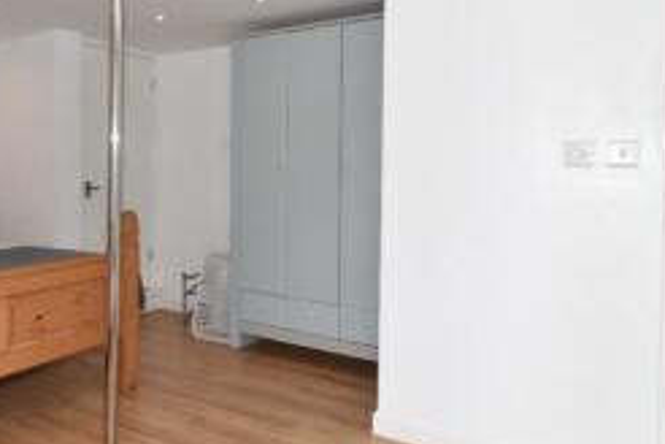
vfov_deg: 44.8
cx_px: 243
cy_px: 188
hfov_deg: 62.6
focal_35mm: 29
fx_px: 536
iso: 720
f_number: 13
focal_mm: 10
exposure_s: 1/60
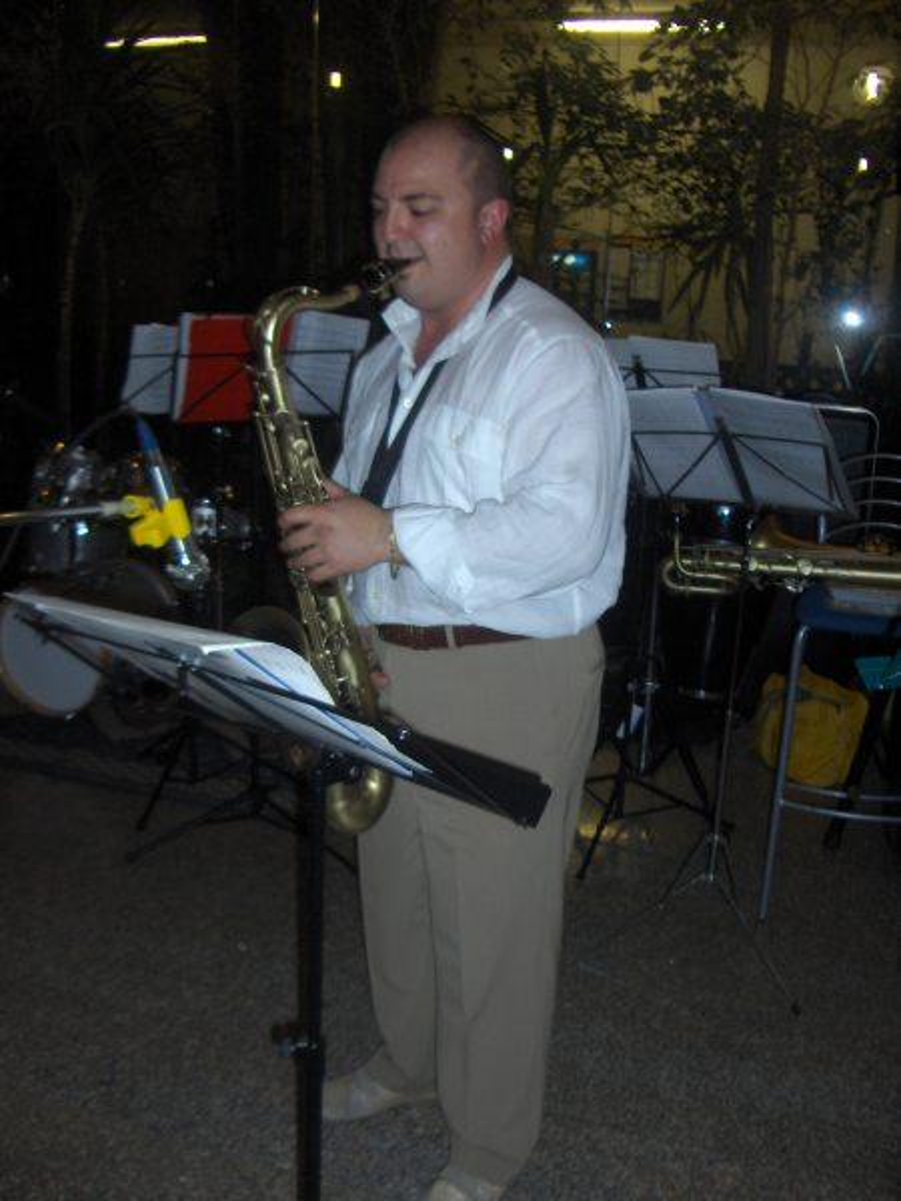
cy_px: 600
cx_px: 450
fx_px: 1215
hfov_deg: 40.7
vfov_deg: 52.6
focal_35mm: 35
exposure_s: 1/60
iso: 100
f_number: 2.6
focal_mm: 5.8
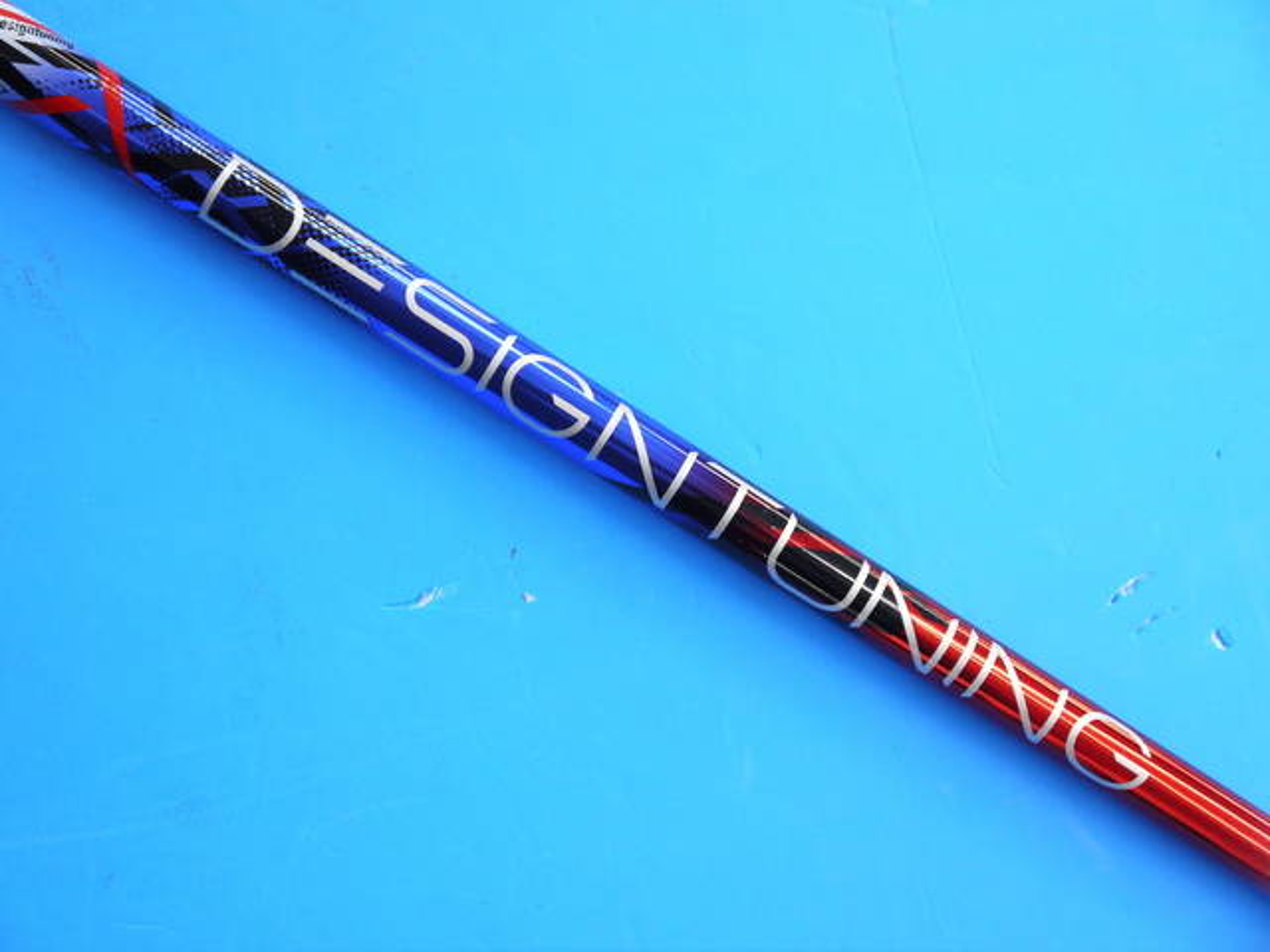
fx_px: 1761
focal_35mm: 48
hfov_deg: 39.7
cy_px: 476
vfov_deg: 30.3
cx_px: 635
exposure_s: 1/125
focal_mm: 24
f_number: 4.5
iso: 800
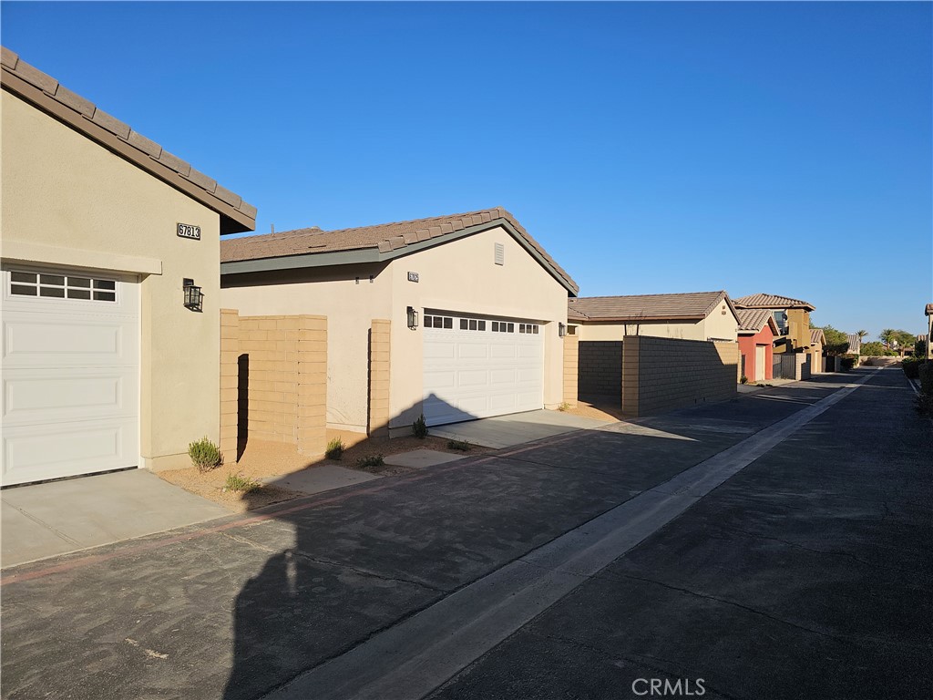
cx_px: 466
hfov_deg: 73.9
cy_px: 350
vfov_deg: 58.9
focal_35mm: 23
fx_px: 620
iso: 10
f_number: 1.7
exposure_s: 1/1205
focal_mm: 6.3
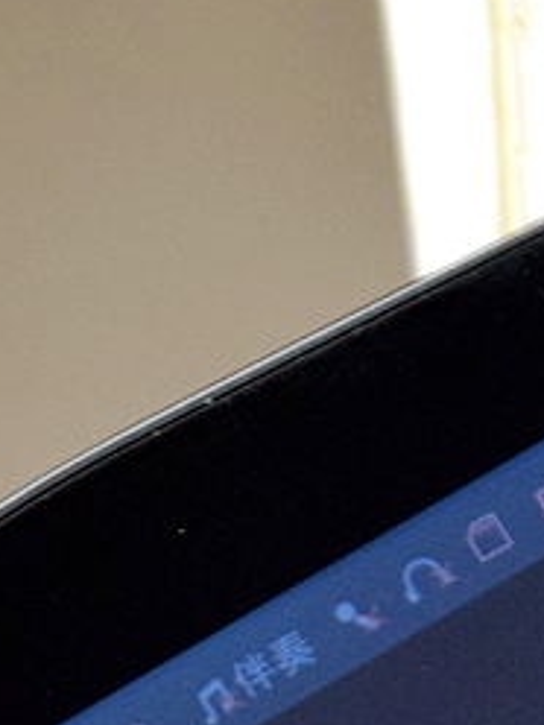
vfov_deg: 3.2
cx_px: 281
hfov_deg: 2.4
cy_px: 978
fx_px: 13117
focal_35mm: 626
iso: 1400
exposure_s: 1/125
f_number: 5.6
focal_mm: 105
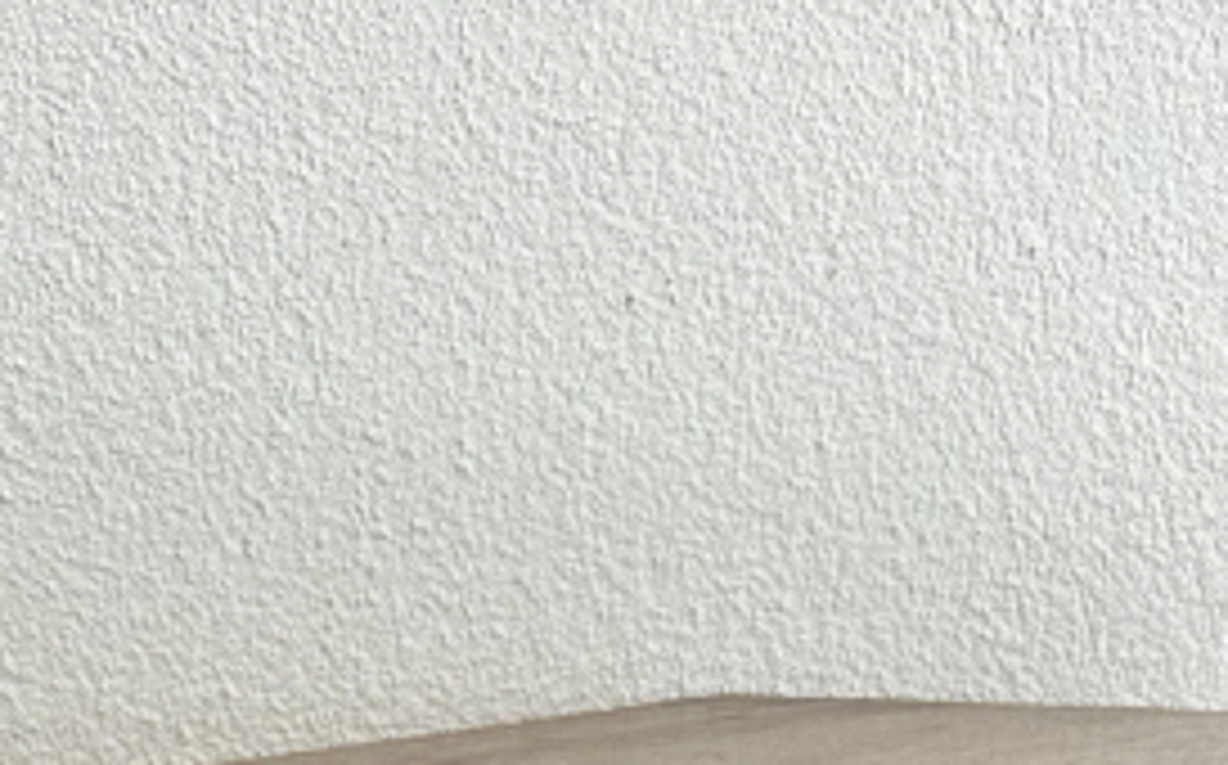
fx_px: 3744
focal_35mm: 112
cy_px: 2488
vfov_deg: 8.9
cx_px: 252
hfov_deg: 18.5
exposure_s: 1/121
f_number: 1.8
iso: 80
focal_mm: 6.9
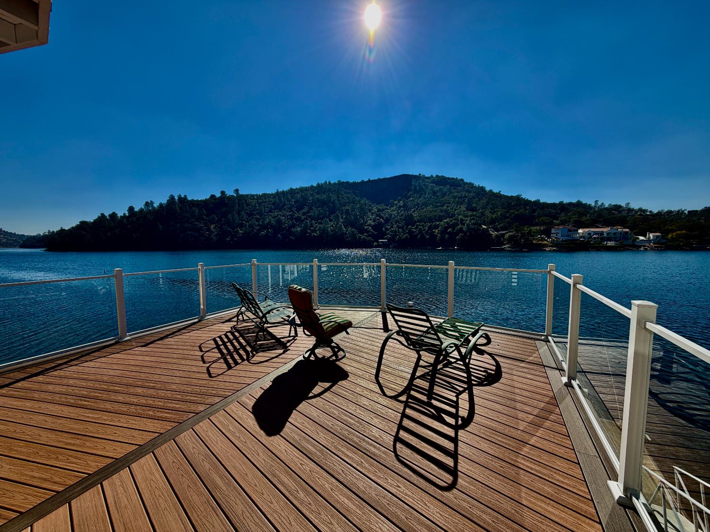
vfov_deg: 85.7
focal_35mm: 14
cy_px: 266
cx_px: 355
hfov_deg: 102.1
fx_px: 287
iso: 20
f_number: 2.2
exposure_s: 1/1497
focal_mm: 2.22
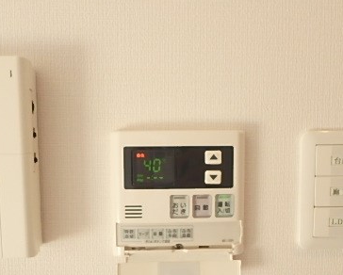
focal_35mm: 36
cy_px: 202
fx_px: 366
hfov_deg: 50.2
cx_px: 172
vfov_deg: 40.2
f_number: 3.5
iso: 200
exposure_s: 1/50
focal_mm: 3.7
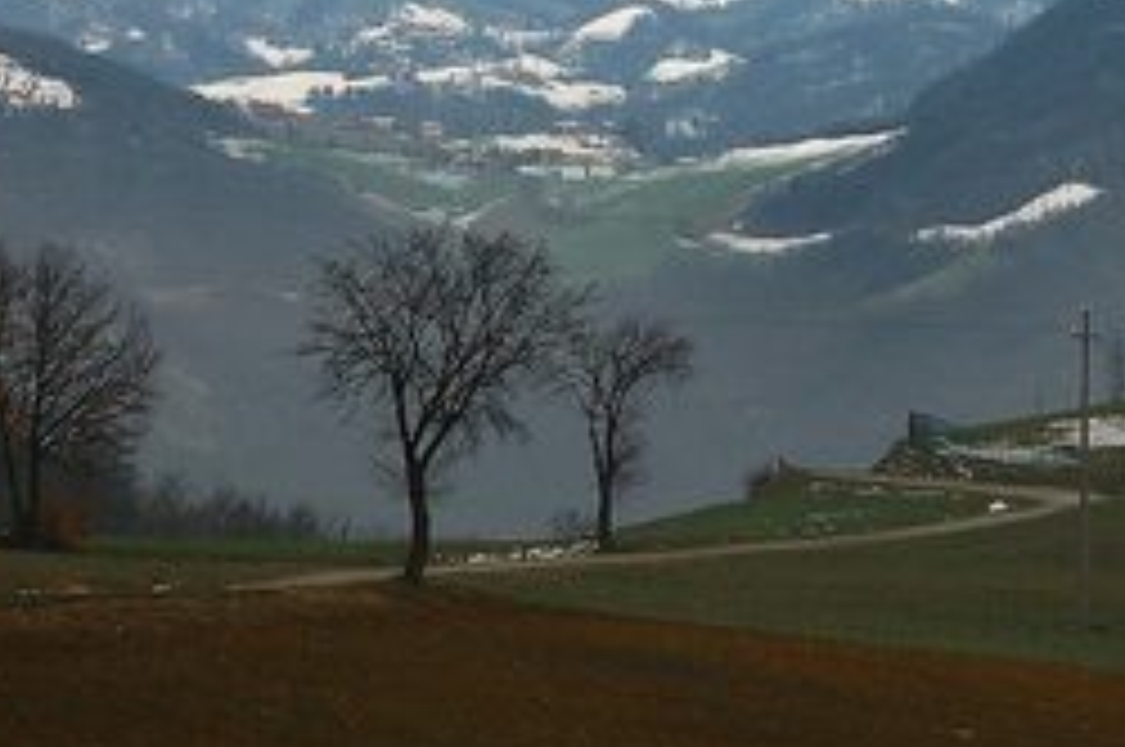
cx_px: 1215
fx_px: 7865
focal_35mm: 252
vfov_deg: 5.4
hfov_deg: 8.1
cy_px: 297
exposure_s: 1/160
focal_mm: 70
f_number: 7.1
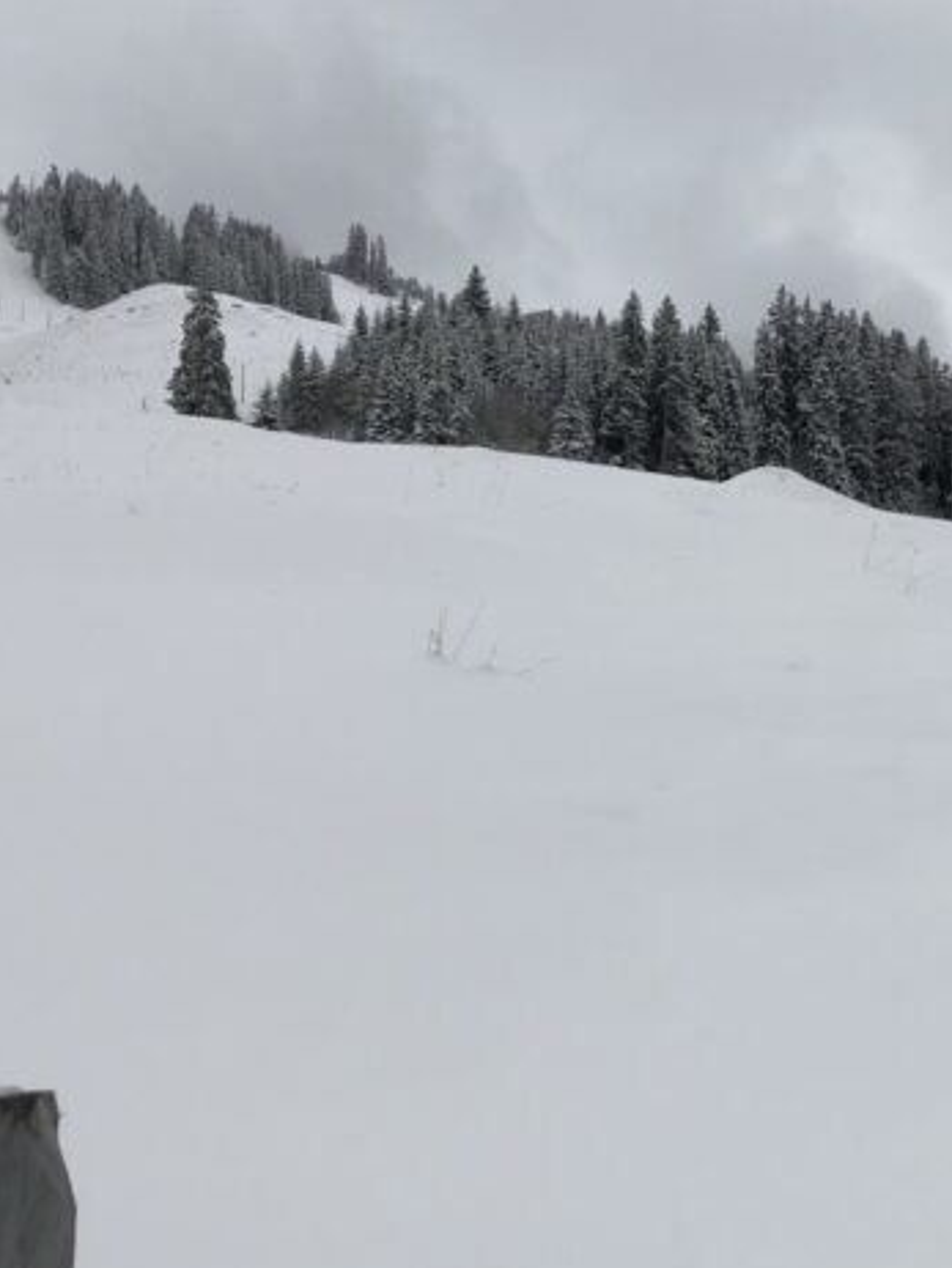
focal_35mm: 62
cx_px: 914
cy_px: 519
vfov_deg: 31.1
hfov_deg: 22.9
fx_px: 2271
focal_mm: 4
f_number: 1.8
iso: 20
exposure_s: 1/3205
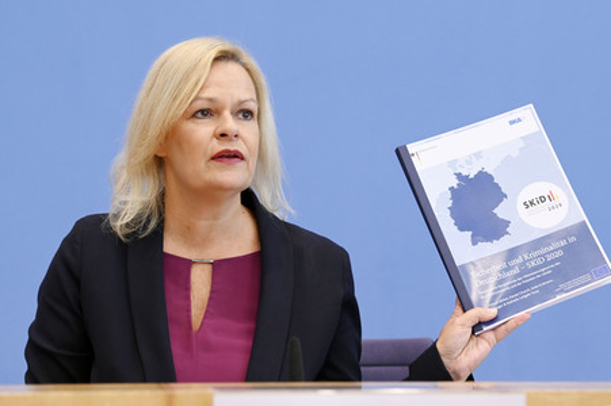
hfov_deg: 22.6
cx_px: 306
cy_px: 203
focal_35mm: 90
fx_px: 1526
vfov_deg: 15.2
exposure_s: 1/500
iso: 3200
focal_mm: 90
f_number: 5.6
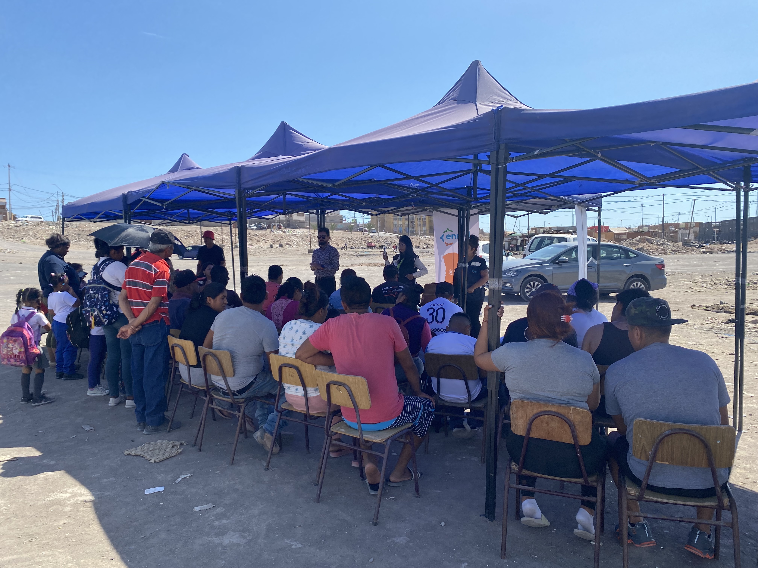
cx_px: 379
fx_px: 569
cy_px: 284
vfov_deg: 53.1
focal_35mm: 26
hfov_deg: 67.3
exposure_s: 1/2755
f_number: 1.8
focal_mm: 4.25
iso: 32
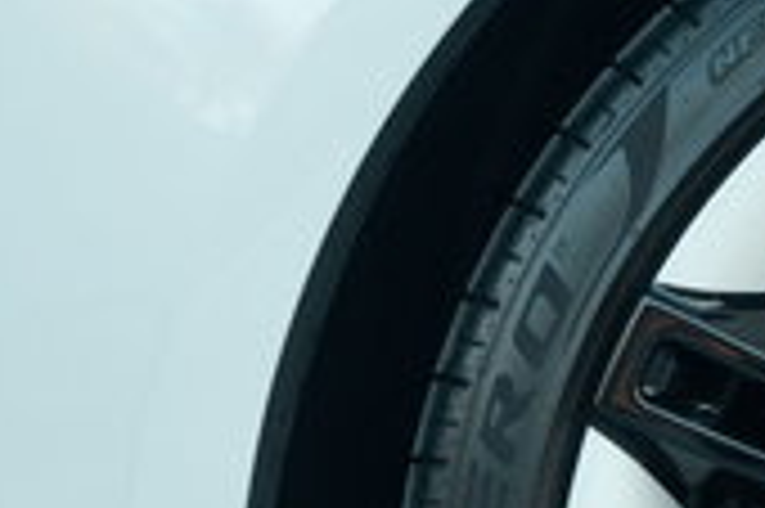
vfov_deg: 4.3
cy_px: 643
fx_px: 6708
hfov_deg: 6.4
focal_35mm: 316
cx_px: 1264
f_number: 2.8
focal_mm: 70
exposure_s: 1/200
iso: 250
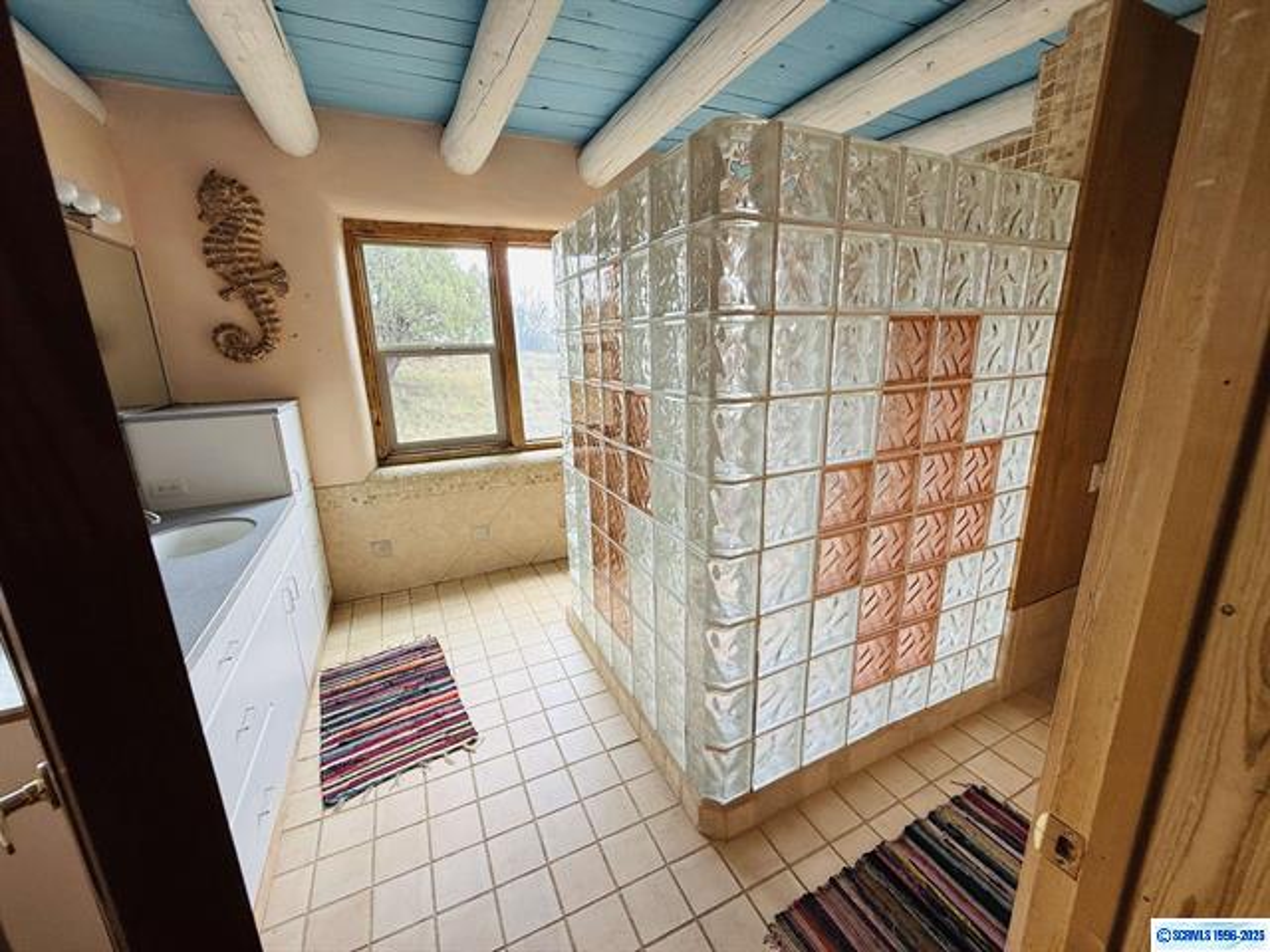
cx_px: 635
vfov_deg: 85.7
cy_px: 476
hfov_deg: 102.1
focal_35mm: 14
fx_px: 514
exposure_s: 1/153
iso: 64
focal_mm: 2.22
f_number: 2.2
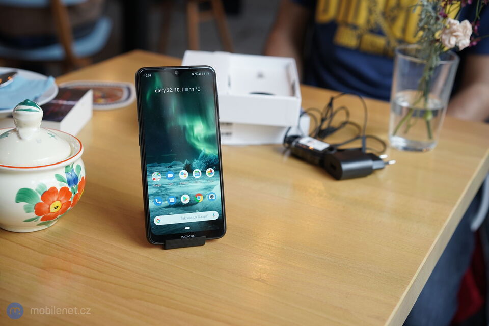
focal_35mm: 55
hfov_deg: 36.2
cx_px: 244
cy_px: 163
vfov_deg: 24.6
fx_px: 747
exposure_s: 1/160
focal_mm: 55
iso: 1250
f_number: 4
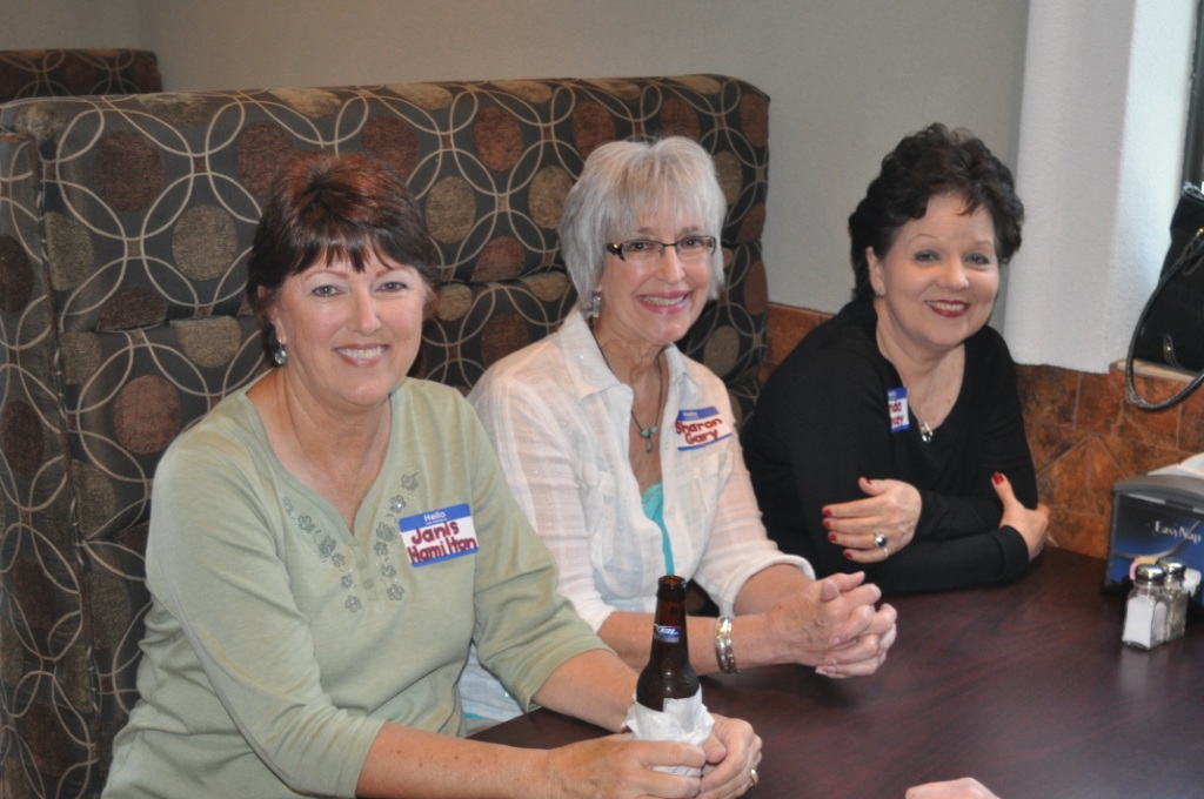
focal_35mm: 51
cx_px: 602
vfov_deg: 26.4
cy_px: 400
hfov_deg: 38.9
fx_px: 1703
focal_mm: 34
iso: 800
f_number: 3.5
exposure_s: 1/60
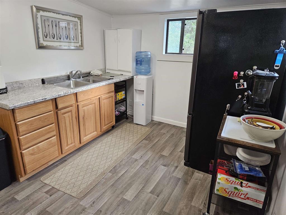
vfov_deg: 58.9
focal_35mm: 23
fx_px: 190
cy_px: 108
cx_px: 143
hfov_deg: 73.9
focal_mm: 5.4
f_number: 1.8
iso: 640
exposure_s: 1/120
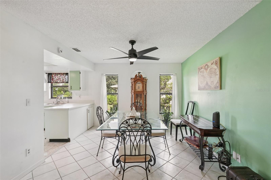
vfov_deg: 73.7
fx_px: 120
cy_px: 90
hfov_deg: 96.7
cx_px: 136
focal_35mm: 16
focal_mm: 16
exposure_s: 1/30
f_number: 8
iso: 400
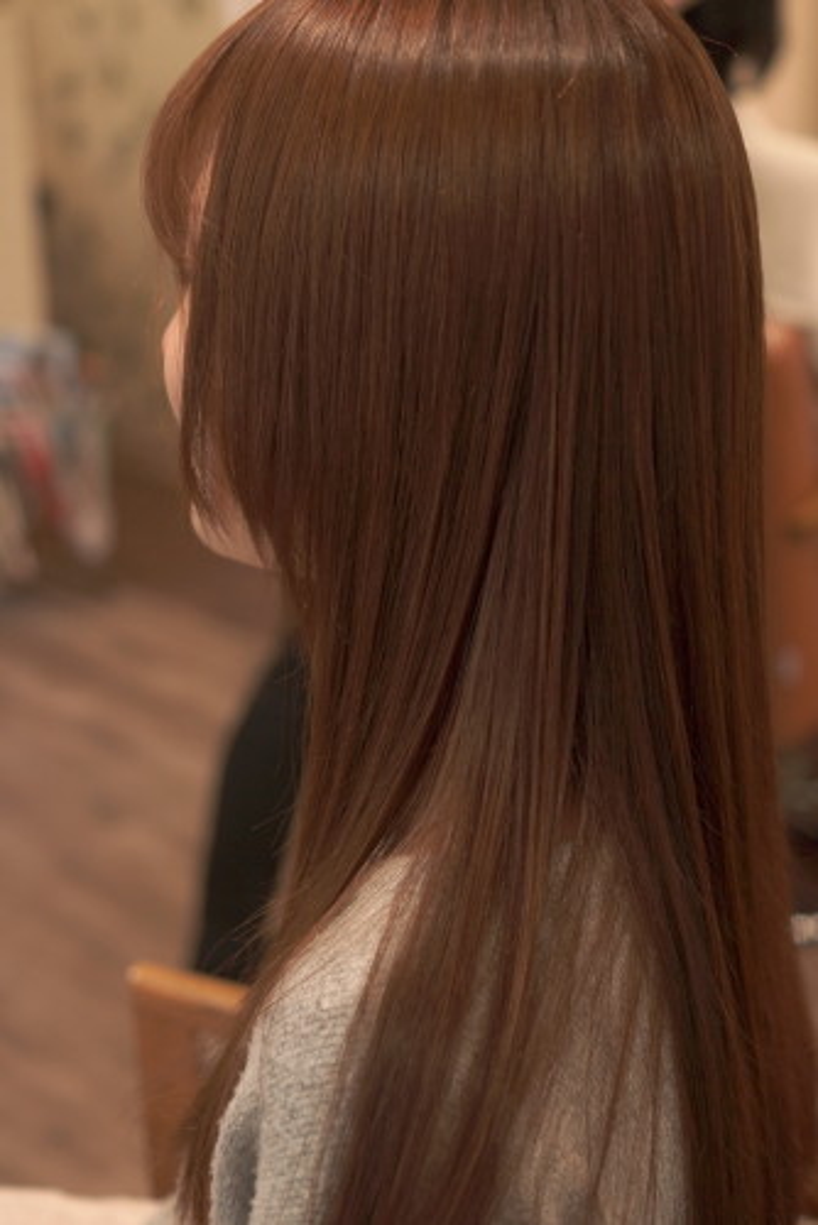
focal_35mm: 52
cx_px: 409
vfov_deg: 37.8
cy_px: 612
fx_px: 1787
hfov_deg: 25.8
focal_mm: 35
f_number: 2.5
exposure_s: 1/400
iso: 400
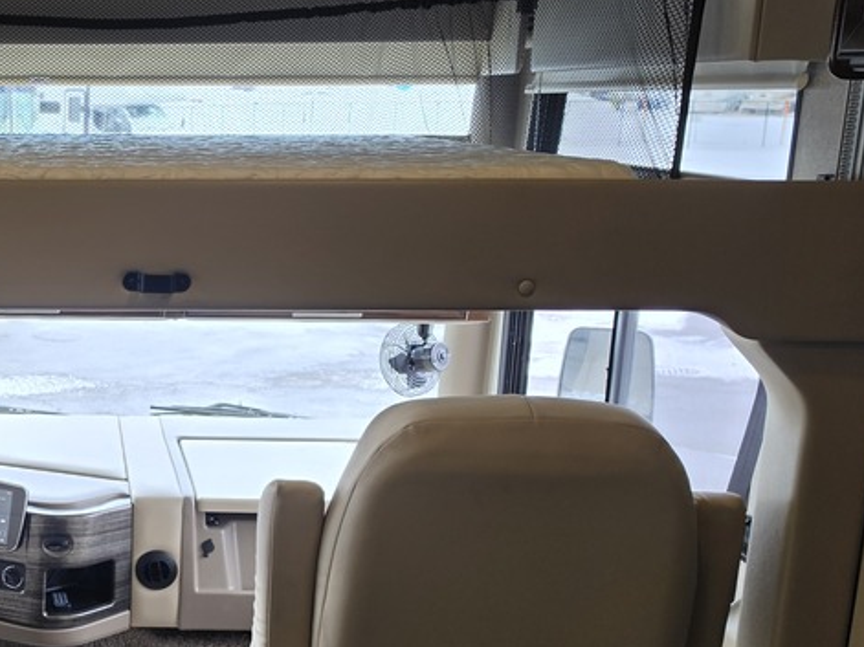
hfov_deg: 34.8
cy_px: 394
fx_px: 1248
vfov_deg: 29.0
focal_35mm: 50
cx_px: 7
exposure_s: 1/180
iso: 32
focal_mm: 6.5
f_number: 1.4
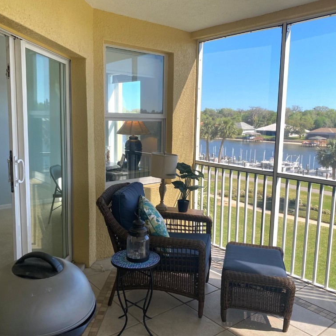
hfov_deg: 52.5
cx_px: 174
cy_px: 166
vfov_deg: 52.5
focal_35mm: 31
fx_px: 340
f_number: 1.8
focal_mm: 4.25
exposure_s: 1/711
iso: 32
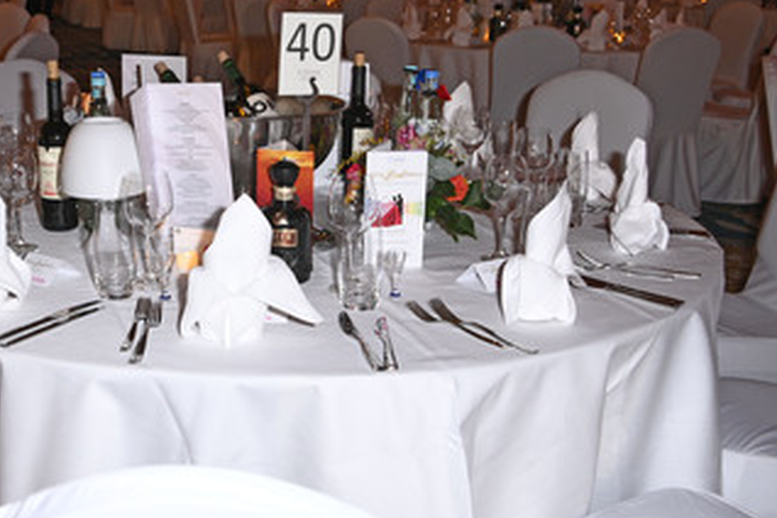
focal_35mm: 51
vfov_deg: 26.5
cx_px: 255
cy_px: 237
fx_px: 1101
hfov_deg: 38.4
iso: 1600
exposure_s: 1/60
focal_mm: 36
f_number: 5.6
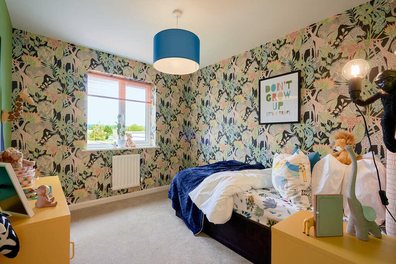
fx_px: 176
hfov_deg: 96.7
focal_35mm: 16
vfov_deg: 73.8
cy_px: 132
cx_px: 198
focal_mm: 16
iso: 100
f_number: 11
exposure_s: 1/4
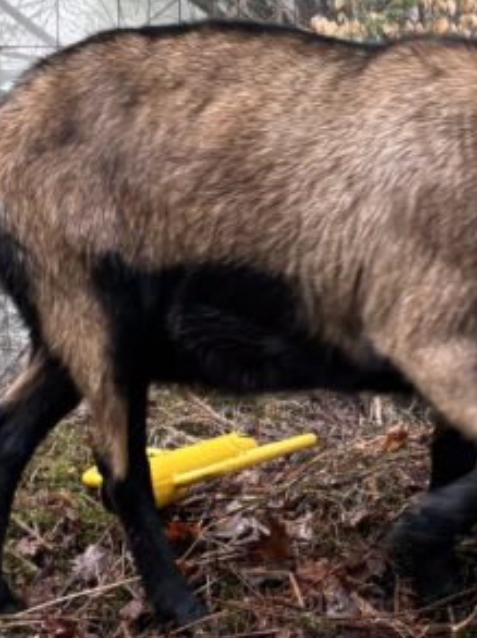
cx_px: 359
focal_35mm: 91
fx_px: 1676
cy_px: 366
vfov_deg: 21.5
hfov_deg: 16.1
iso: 125
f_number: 1.6
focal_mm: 5.96
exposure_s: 1/61
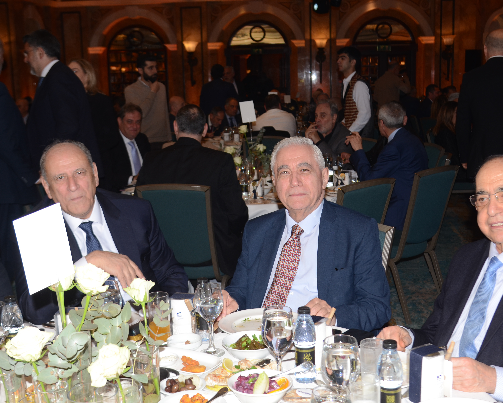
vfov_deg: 32.4
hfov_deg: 39.9
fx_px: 693
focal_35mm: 47
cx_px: 266
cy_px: 201
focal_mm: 27
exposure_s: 1/250
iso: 250
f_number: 4.5
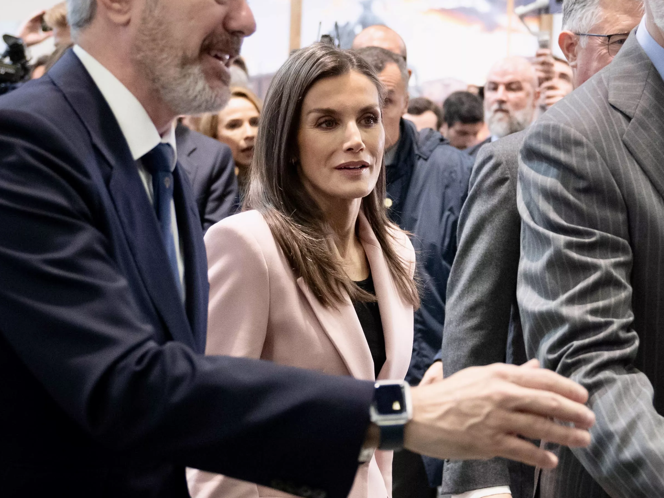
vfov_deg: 16.2
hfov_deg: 21.4
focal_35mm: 91
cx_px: 477
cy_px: 218
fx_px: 1746
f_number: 3.3
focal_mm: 38
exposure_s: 1/250
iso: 3200
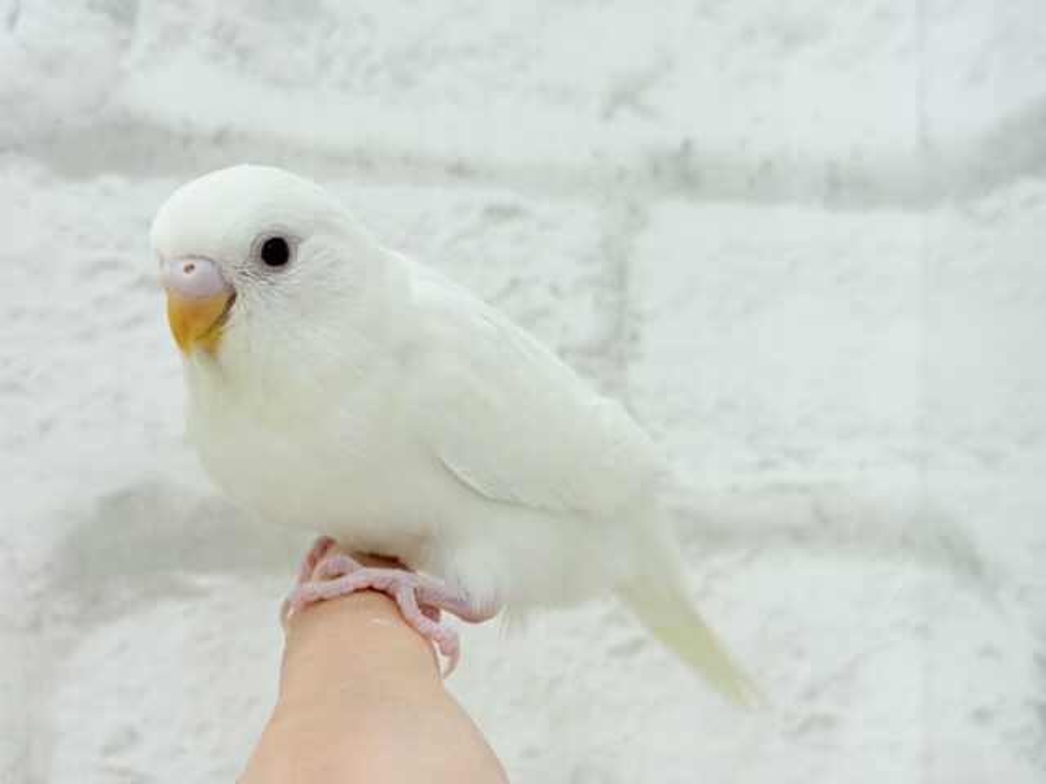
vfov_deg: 28.0
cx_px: 523
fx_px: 1571
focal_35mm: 52
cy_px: 392
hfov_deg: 36.8
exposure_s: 1/50
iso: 25
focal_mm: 5.96
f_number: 1.6
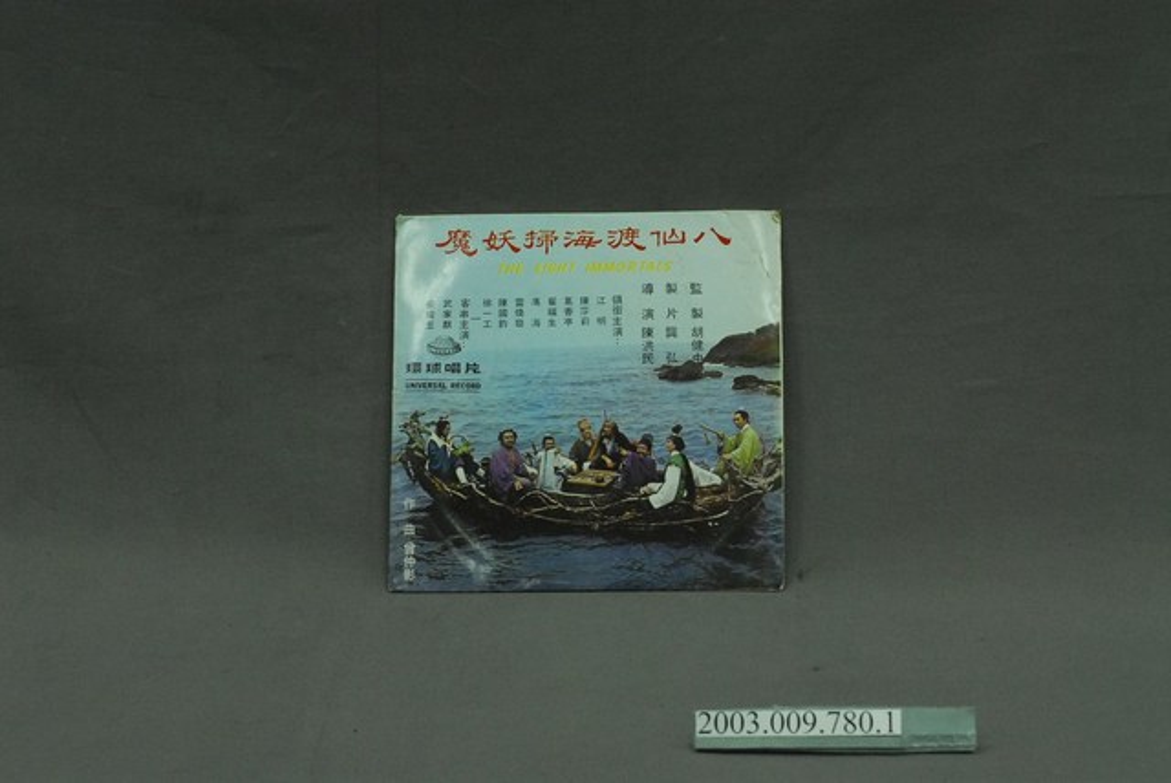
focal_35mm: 90
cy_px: 392
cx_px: 586
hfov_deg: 22.6
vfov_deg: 15.2
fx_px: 2930
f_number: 10
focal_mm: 60
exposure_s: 1/25
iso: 1000
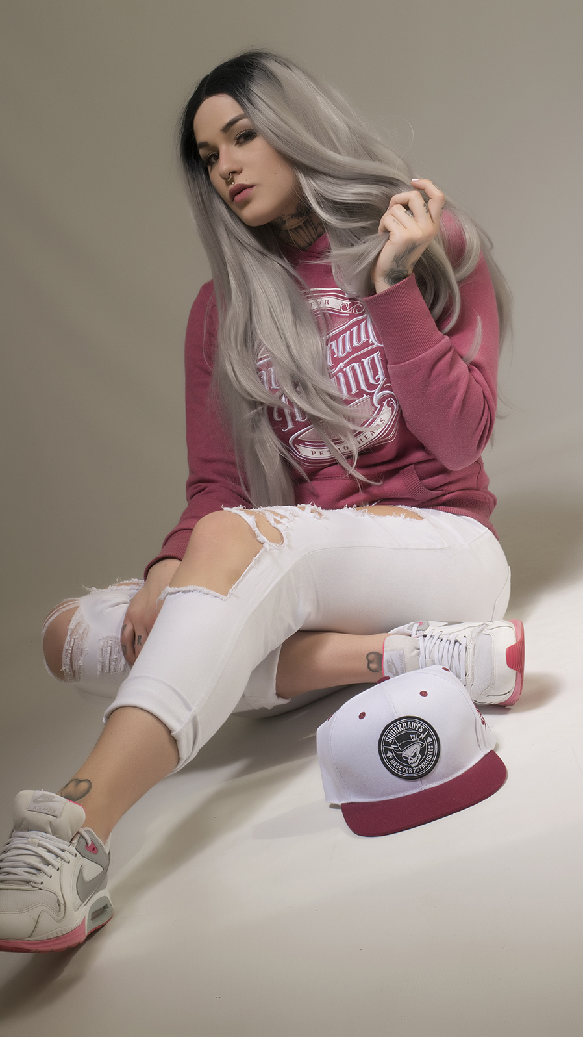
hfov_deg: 19.1
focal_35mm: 63
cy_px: 518
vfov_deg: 33.3
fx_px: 1731
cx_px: 284
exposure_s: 1/60
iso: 200
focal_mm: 40
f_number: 14
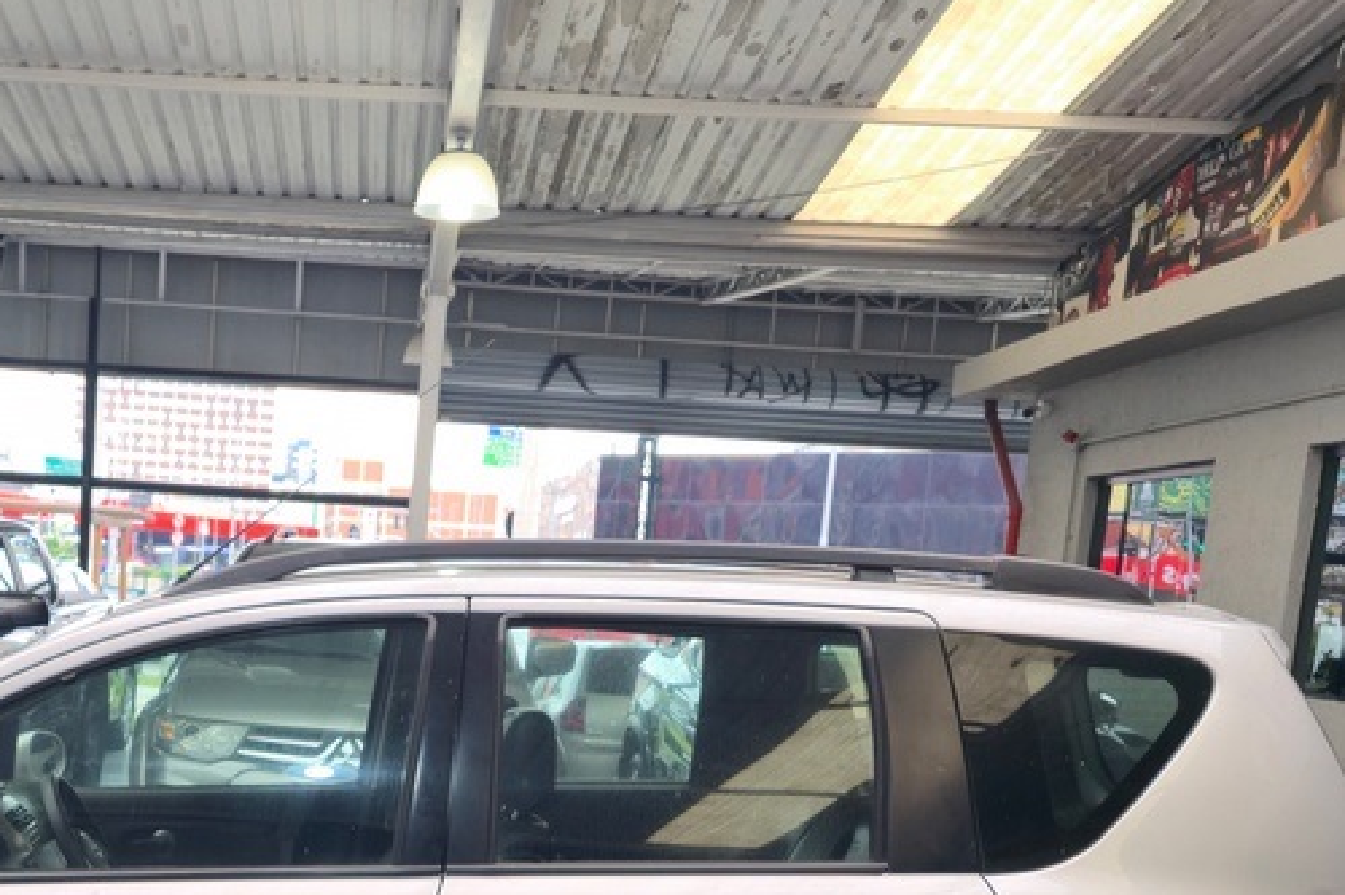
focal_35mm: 49
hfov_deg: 38.9
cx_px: 280
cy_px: 841
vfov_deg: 26.4
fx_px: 1830
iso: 64
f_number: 1.7
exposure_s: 1/60
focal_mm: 6.3
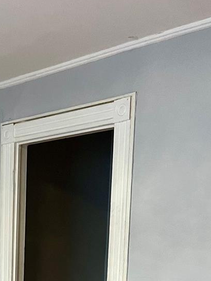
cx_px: -8
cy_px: 373
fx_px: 594
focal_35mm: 73
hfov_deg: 19.5
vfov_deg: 23.4
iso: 160
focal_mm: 5.1
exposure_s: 1/60
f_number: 1.6
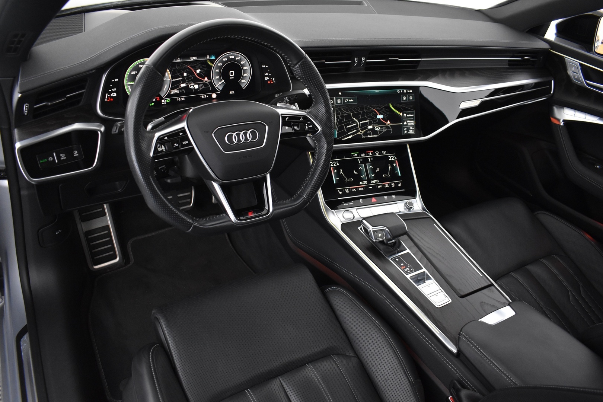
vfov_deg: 47.9
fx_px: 452
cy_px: 201
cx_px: 302
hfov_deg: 67.4
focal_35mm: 27
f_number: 3.5
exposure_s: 1/30
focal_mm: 18
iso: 2200
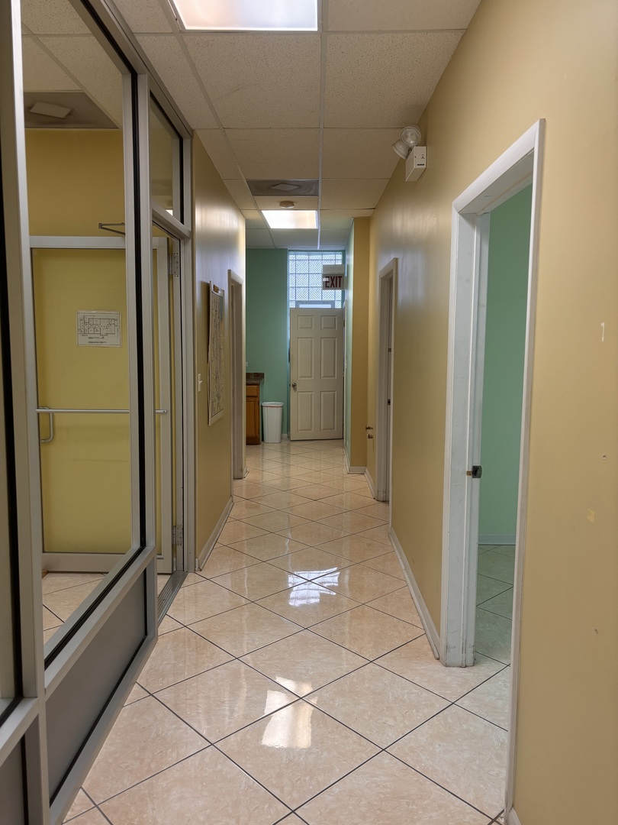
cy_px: 412
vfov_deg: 67.3
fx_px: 619
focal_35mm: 26
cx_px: 309
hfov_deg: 53.1
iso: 125
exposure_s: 1/120
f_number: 1.6
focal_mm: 5.96
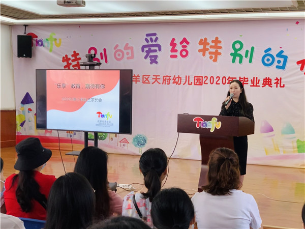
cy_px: 114
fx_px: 458
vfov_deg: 28.0
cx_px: 152
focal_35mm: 52
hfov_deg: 36.8
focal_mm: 6
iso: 125
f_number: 2.4
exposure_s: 1/60
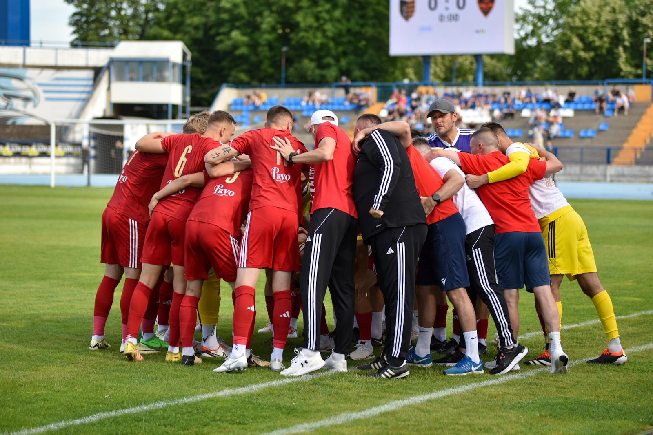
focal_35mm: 84
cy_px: 218
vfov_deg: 16.3
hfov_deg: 24.2
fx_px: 1524
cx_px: 326
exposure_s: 1/1600
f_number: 2
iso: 100
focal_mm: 56
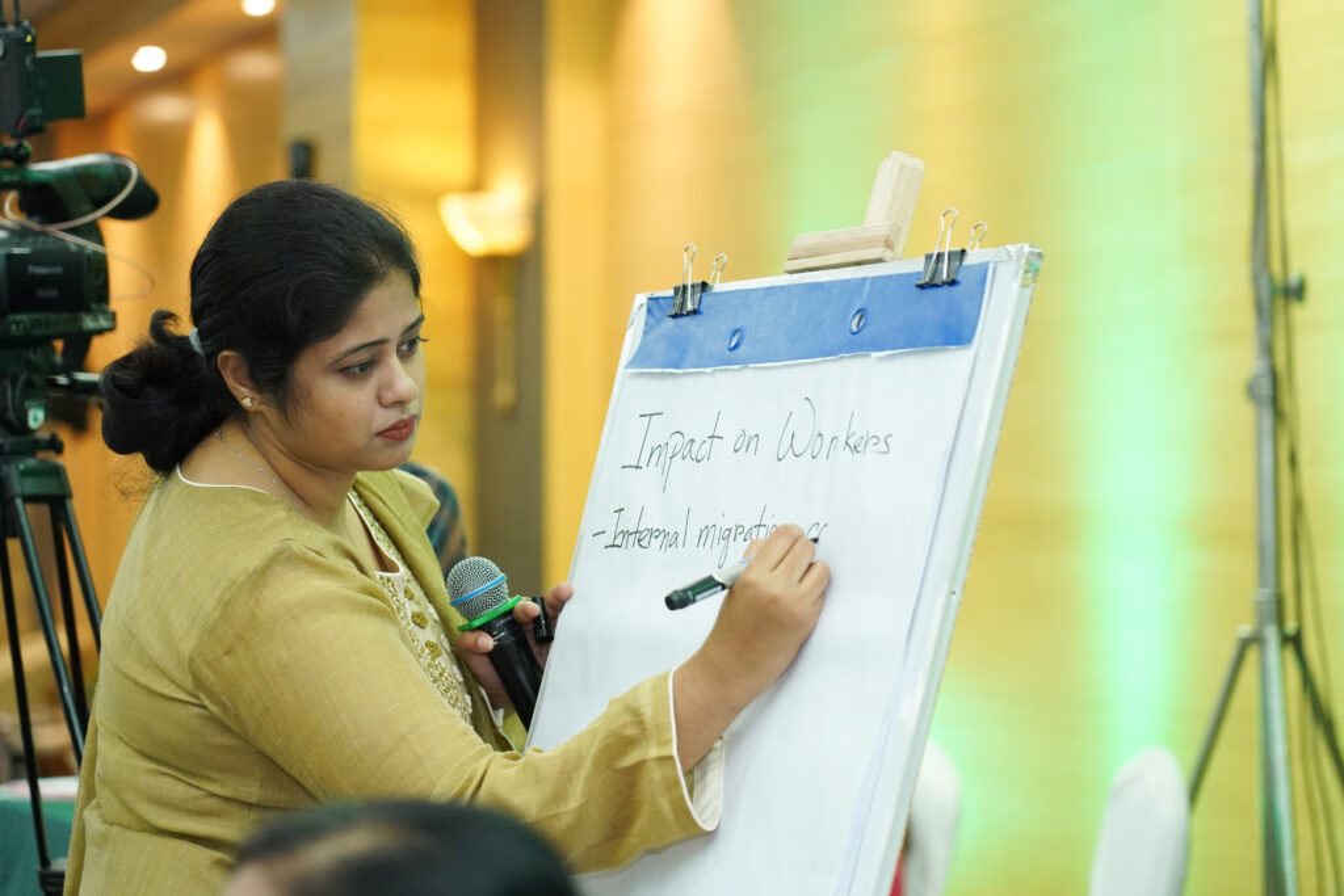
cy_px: 448
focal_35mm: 105
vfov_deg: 13.0
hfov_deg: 19.5
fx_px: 3920
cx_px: 672
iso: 4000
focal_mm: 105
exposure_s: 1/160
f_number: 4
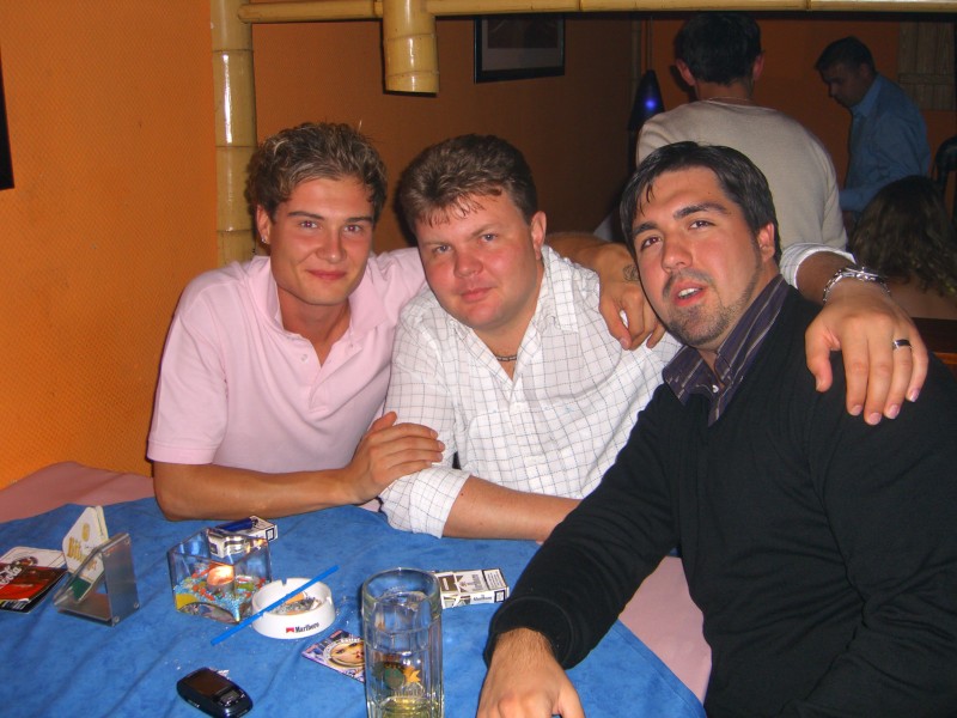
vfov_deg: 37.7
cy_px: 359
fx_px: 1051
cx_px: 478
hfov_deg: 49.0
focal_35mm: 38
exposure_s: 1/60
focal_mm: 7.9
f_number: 2.8
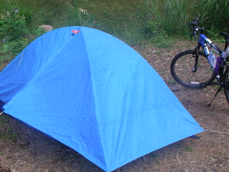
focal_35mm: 52
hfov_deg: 36.8
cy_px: 73
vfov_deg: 28.0
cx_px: 110
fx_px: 344
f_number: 2.8
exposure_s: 1/100
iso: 80
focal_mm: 5.7
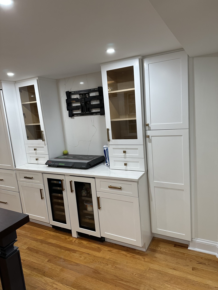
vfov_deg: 71.6
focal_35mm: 24
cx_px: 109
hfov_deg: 56.8
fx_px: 202
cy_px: 145
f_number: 1.78
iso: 200
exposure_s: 1/120
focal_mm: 6.86
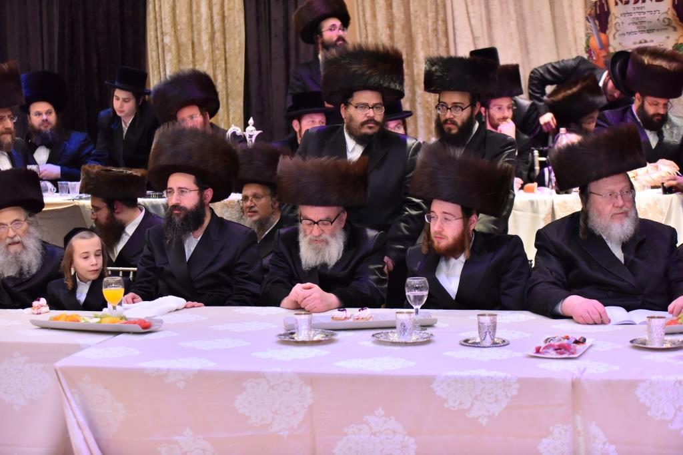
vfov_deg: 19.5
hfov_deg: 28.8
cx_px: 342
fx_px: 1328
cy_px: 228
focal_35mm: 70
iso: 3200
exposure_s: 1/160
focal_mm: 70
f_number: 2.8
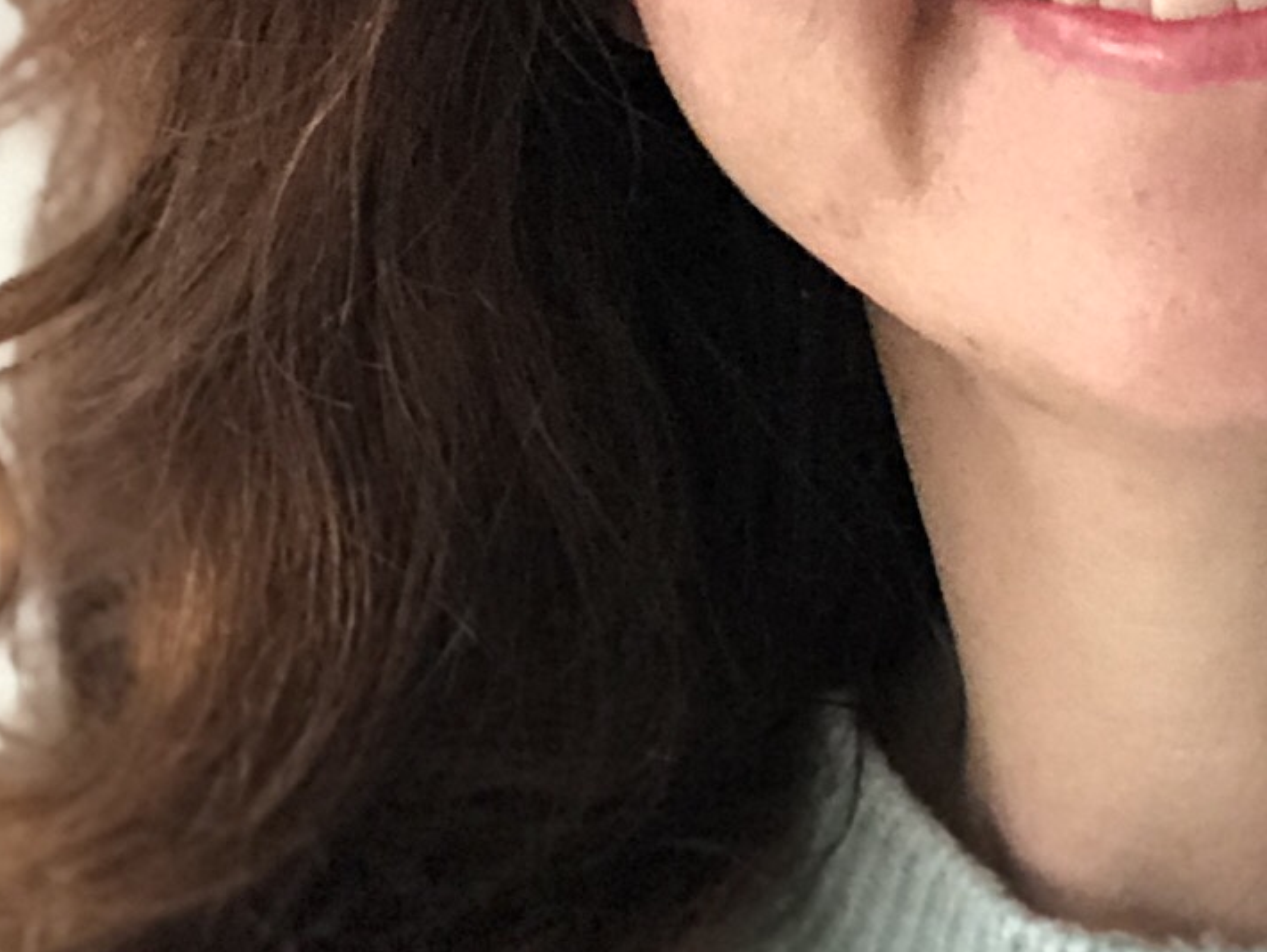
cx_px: 226
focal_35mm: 139
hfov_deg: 14.1
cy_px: 342
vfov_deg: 10.7
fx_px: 5090
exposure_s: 1/15
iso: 250
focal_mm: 2.87
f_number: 2.2
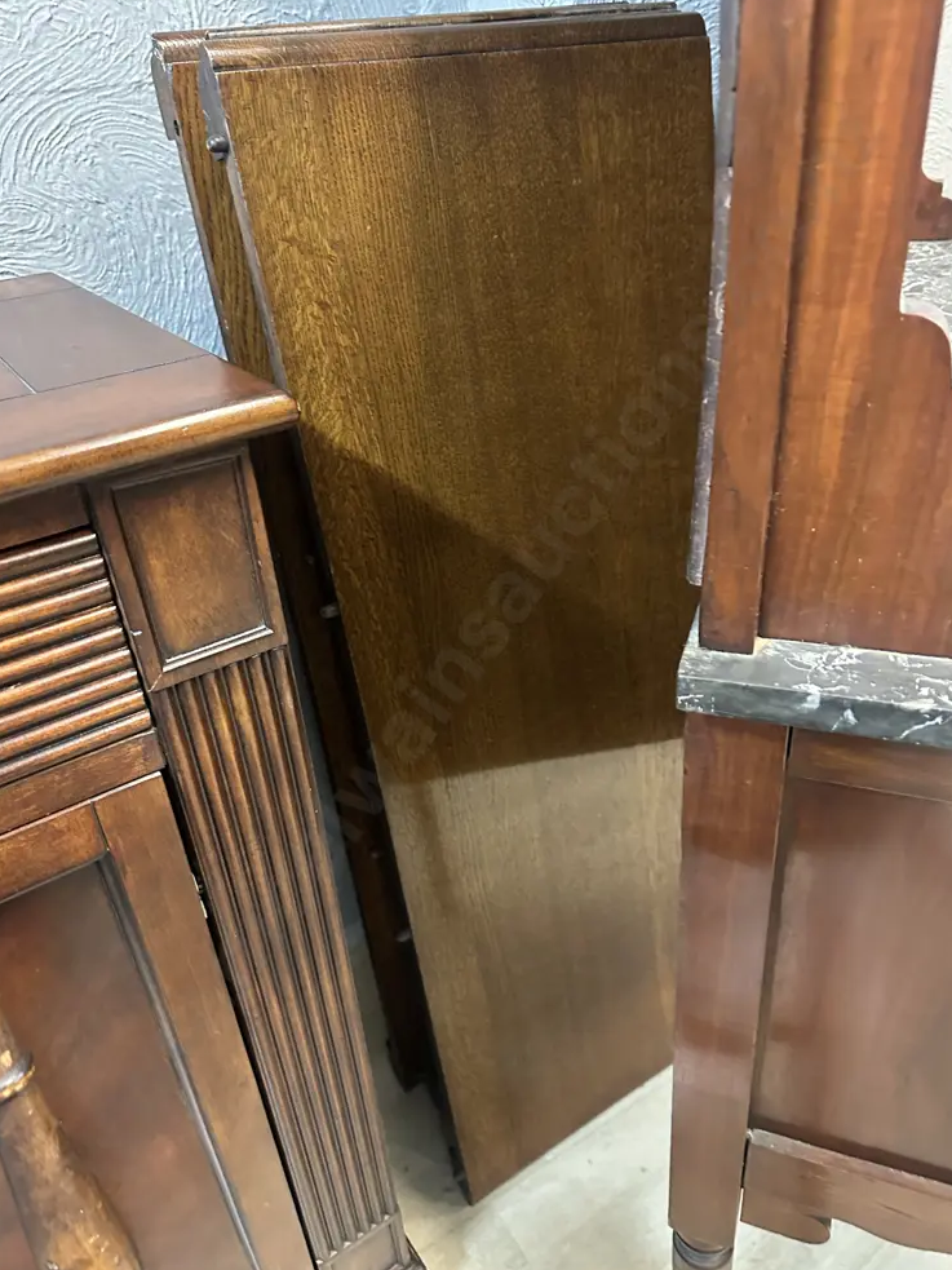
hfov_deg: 54.9
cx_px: 473
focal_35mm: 25
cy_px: 647
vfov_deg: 69.4
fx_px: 917
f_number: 1.78
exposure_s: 1/33
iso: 800
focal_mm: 6.86
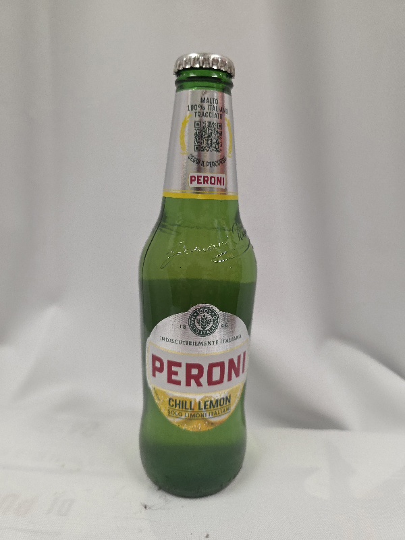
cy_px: 270
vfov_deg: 73.9
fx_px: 359
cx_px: 202
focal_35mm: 23
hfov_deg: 58.9
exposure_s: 1/101
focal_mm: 6.3
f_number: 1.7
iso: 400
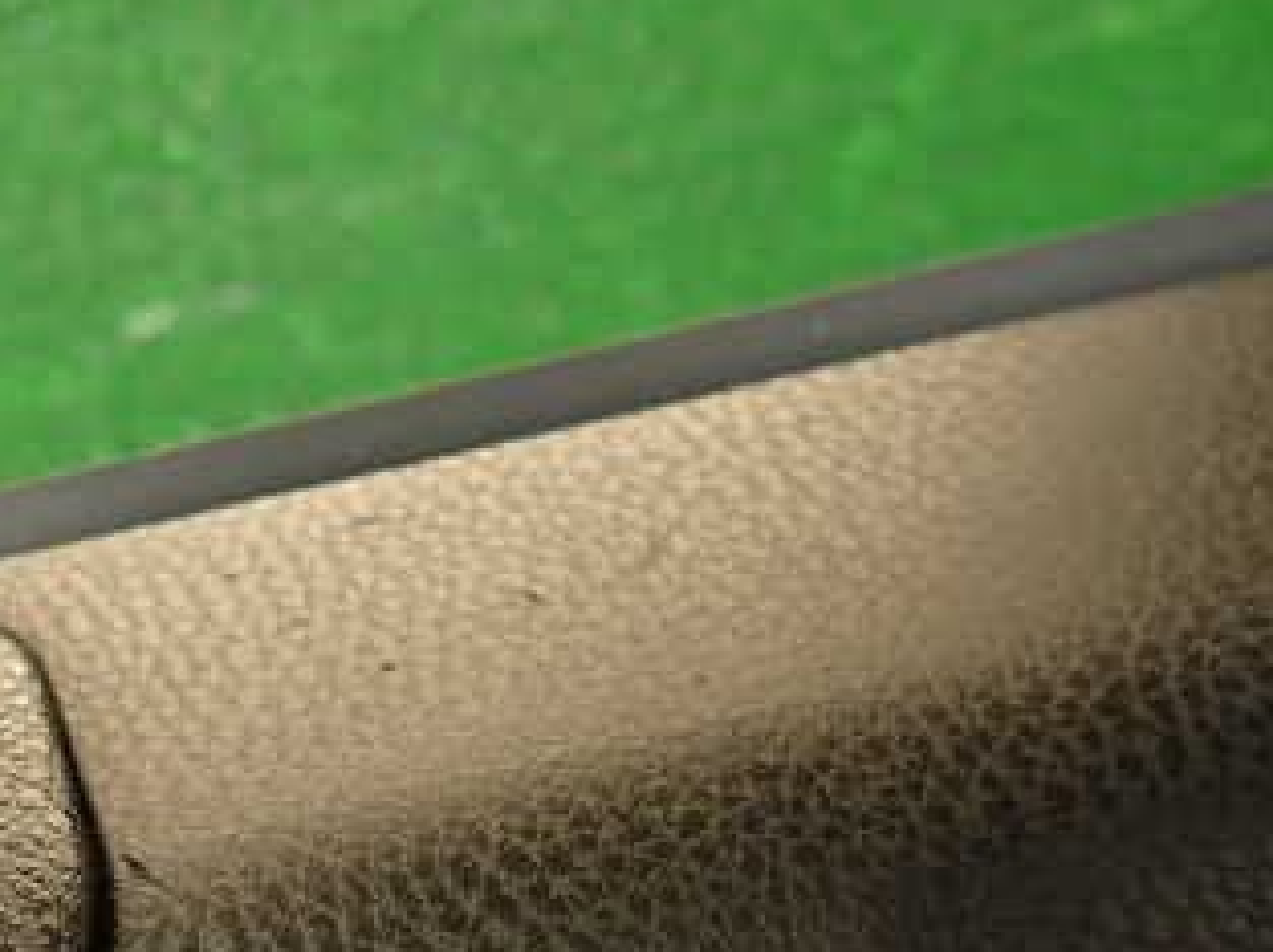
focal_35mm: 48
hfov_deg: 37.5
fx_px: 1763
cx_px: 163
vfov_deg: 28.9
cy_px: 871
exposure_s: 1/60
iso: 160
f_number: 2
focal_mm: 4.5
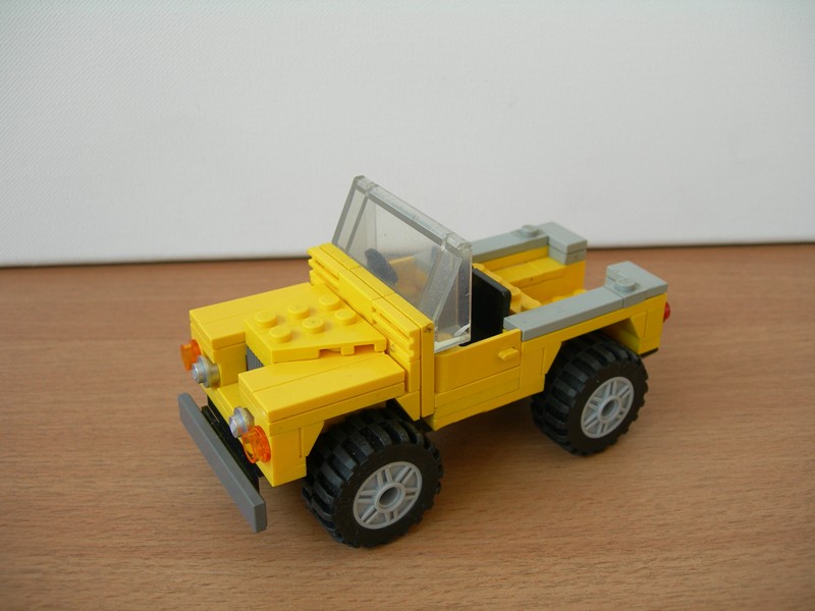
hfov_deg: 49.0
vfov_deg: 37.7
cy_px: 306
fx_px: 895
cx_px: 408
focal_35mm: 38
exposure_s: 1/50.3
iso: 50
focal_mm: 7.8
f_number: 2.8
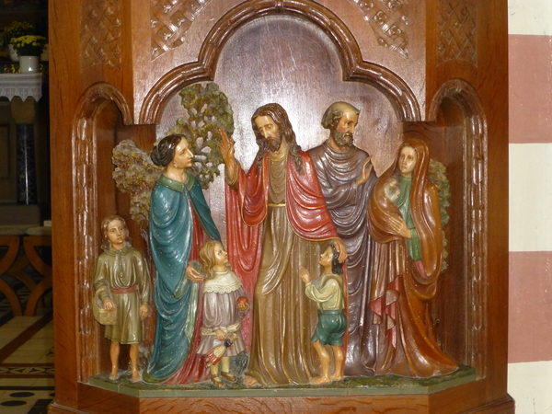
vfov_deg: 22.3
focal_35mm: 66
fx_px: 1052
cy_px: 207
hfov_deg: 29.4
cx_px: 276
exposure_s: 1/8
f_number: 4.9
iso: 800
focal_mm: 11.7
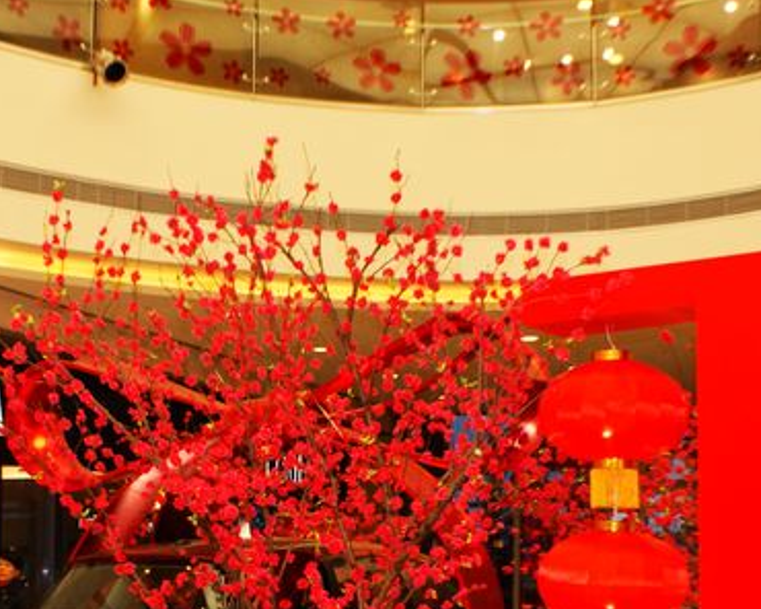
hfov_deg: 30.9
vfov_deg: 24.5
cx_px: 306
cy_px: 512
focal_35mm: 61
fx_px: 1374
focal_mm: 20
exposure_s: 1/60
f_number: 5.6
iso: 400
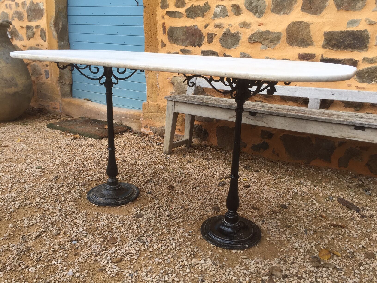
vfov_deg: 48.2
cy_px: 142
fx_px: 316
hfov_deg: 61.7
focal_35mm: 29
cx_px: 188
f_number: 2.2
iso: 32
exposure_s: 1/117
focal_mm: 4.15
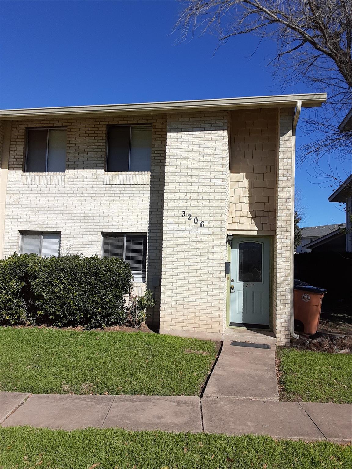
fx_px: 366
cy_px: 234
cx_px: 176
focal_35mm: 27
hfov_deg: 51.4
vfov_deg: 65.3
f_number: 1.9
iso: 40
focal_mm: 2.91
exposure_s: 1/2959
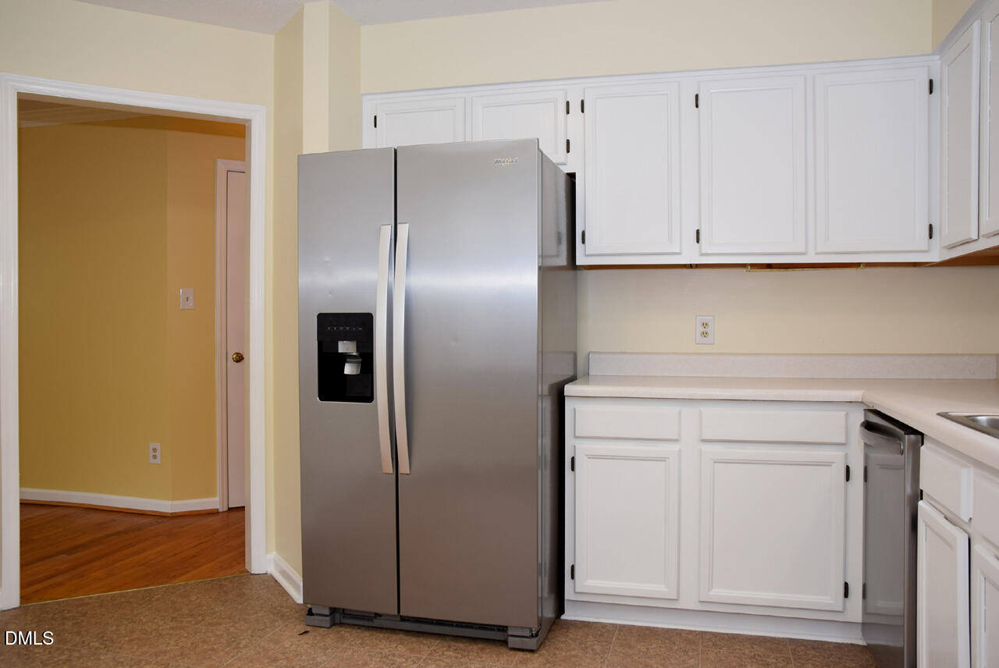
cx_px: 500
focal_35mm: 30
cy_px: 334
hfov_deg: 61.9
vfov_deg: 43.7
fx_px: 833
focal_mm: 20
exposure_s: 1/60
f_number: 4
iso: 400
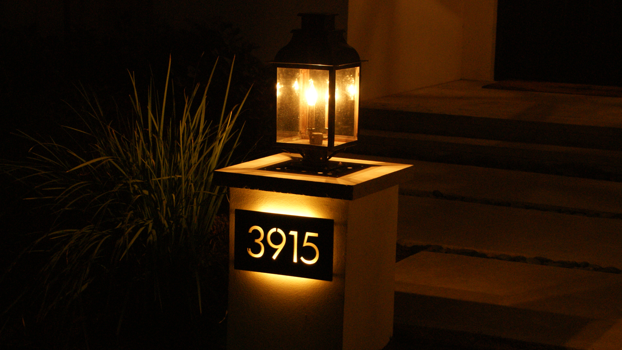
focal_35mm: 94
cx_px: 303
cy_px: 199
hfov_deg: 22.7
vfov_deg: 12.9
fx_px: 1550
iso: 800
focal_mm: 50
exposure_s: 1/5
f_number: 8
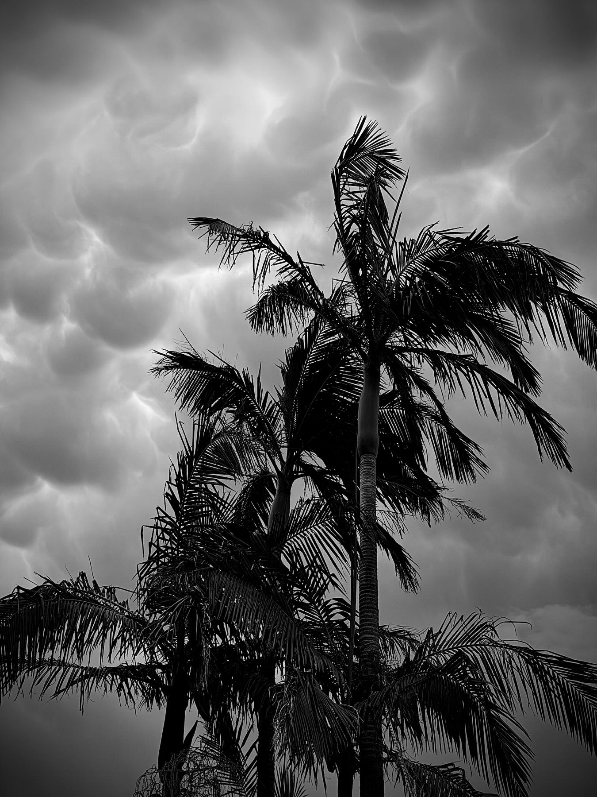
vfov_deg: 39.7
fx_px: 1104
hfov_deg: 30.3
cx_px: 298
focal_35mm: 48
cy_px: 398
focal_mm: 6.76
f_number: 1.78
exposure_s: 1/4329
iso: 64
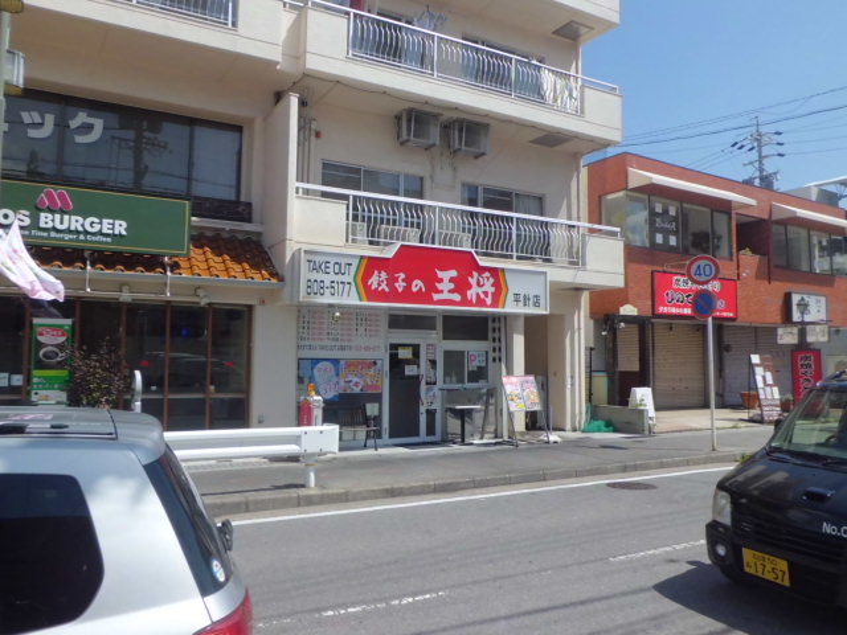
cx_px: 424
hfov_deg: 67.3
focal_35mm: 26
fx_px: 636
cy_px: 318
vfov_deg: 53.1
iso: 64
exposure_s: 1/160
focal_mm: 4.7
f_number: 7.9
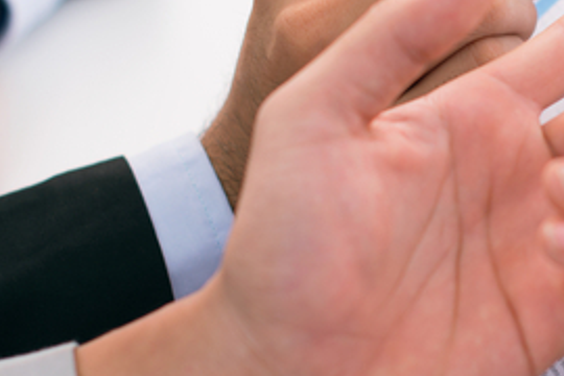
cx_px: 464
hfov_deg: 13.0
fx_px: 2459
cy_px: 64
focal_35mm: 157
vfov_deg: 8.7
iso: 100
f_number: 2.5
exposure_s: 1/160
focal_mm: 50
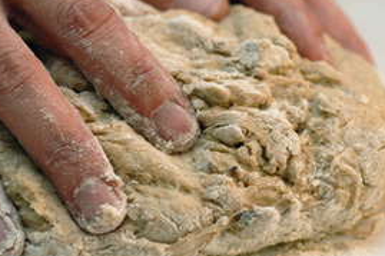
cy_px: 125
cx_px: 103
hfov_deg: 15.3
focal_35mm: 134
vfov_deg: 10.2
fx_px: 1432
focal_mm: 60
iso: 100
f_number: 4
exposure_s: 1/60
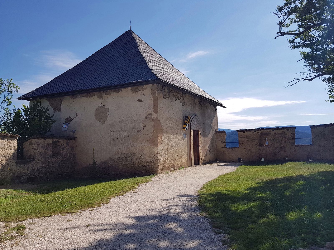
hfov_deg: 67.3
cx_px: 167
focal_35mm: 26
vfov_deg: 53.1
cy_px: 125
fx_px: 251
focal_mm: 4.2
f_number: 1.7
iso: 50
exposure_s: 1/3336
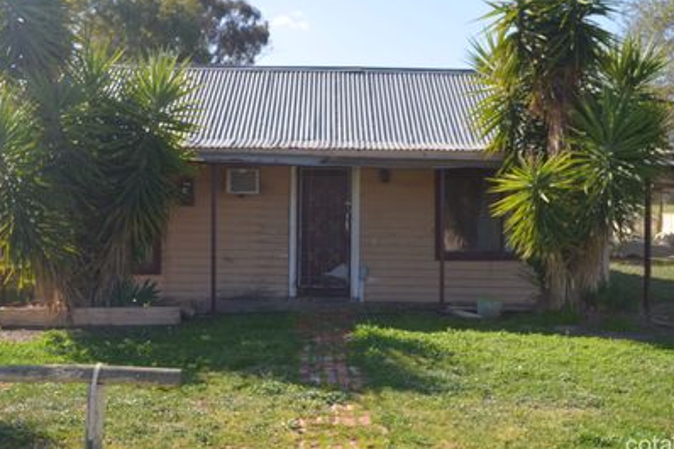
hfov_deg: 42.8
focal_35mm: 46
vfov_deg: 29.2
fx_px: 861
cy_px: 214
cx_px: 334
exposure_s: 1/200
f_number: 6.3
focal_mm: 26
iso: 100
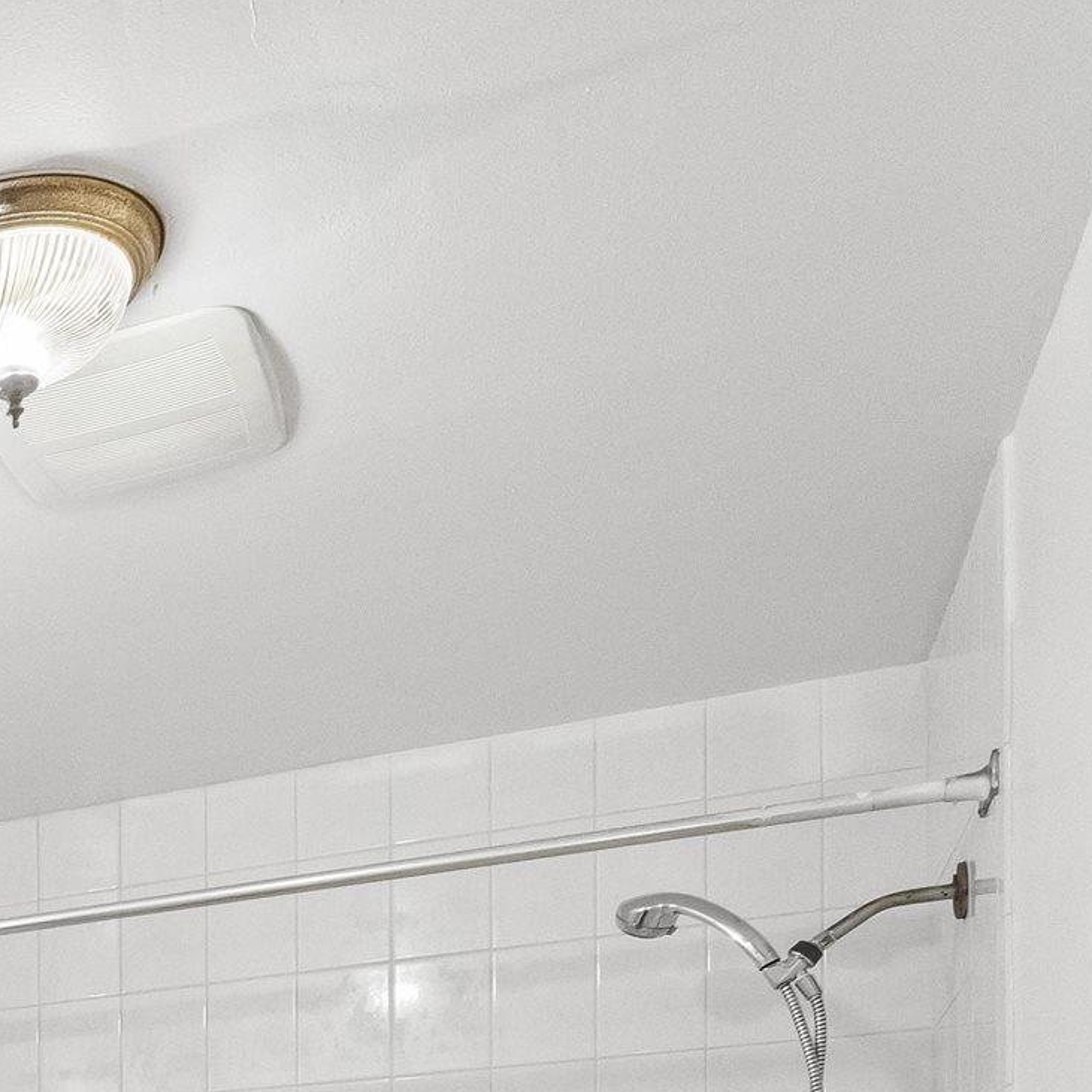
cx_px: -563
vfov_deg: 28.0
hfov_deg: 25.3
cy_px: 1428
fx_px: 1785
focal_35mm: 50
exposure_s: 1/1.67
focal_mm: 14
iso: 4000
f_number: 9
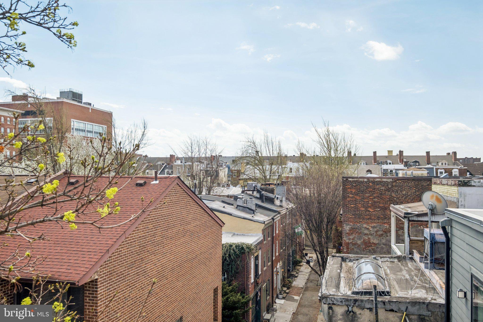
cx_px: 242
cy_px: 161
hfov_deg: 63.7
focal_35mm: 29
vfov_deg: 45.0
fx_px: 389
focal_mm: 19.1
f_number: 8
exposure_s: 1/400
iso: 250
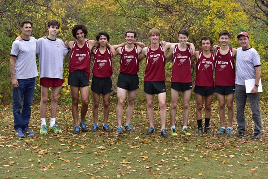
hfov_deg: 28.8
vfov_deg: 19.5
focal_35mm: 70
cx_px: 134
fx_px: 521
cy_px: 90
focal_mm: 70
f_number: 5
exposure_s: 1/500
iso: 640
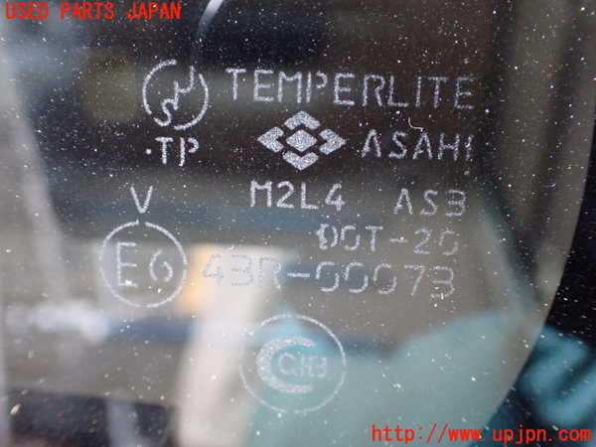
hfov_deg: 51.4
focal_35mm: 36
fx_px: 620
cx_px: 298
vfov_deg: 39.7
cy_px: 224
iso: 1000
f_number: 2.5
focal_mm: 6.37
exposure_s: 1/40
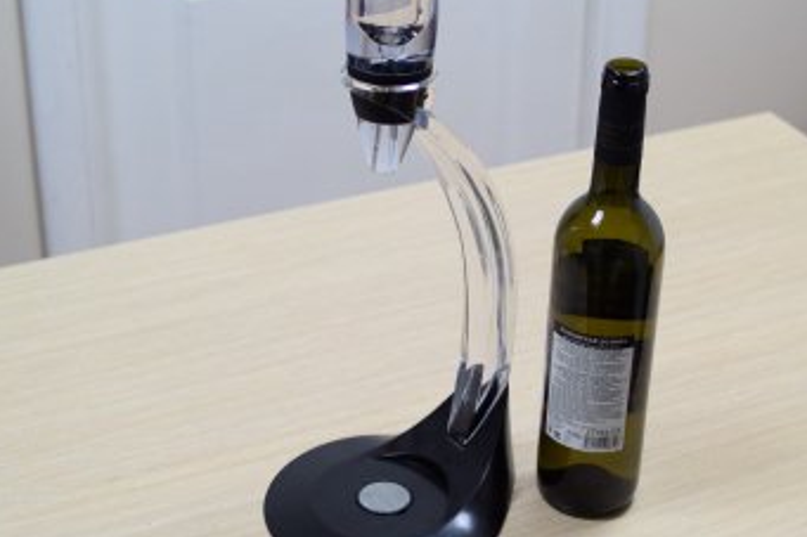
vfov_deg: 18.9
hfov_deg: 28.1
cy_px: 257
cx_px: 421
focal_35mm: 72
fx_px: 1613
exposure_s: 1/250
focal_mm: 18.5
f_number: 1.8
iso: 500
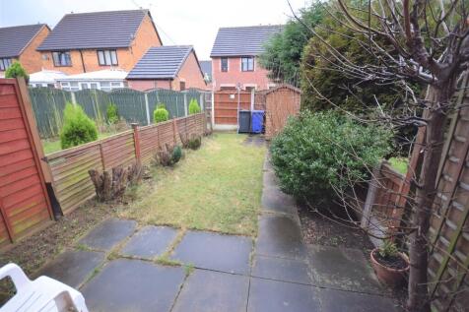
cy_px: 156
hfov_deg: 100.4
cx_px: 234
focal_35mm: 15
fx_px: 195
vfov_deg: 77.3
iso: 400
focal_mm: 10
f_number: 4
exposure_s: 1/60
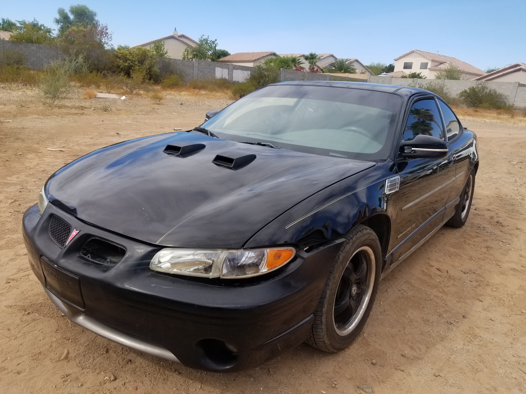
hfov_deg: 67.3
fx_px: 395
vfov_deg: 53.1
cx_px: 263
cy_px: 197
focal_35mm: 26
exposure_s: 1/1372
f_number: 1.7
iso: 50
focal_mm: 4.25
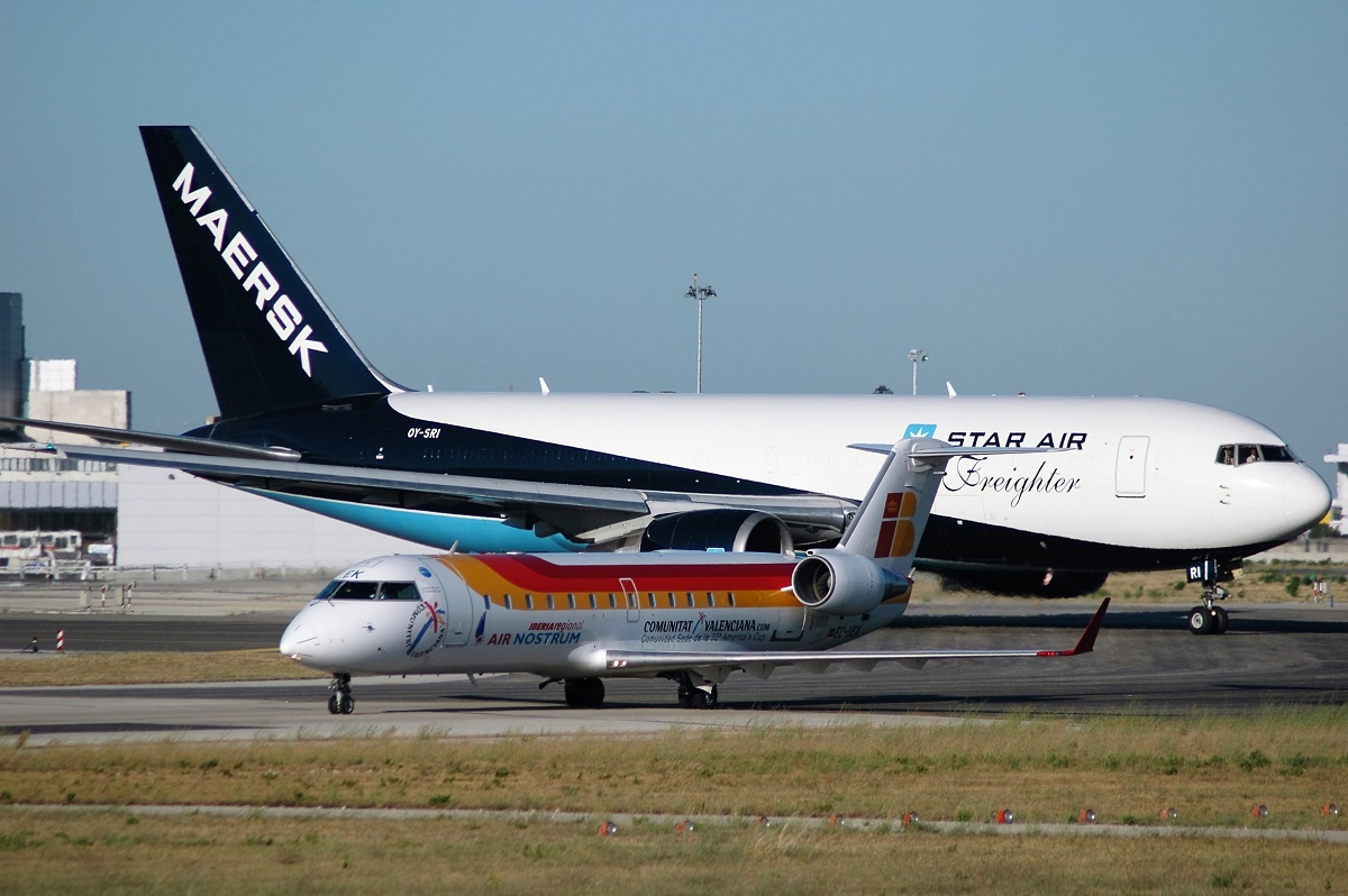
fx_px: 12346
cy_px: 448
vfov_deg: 4.2
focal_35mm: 330
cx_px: 674
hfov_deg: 6.2
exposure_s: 1/2000
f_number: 5.6
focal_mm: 220
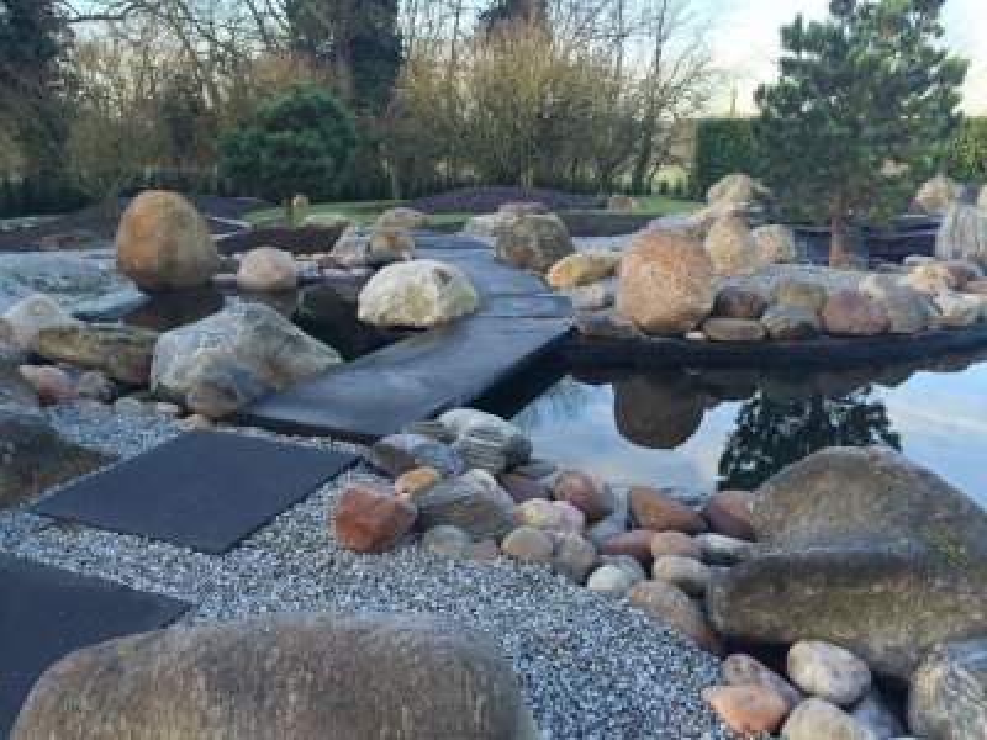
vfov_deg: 48.2
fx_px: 827
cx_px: 494
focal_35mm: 29
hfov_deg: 61.7
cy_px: 370
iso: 50
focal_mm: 4.15
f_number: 2.2
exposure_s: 1/120
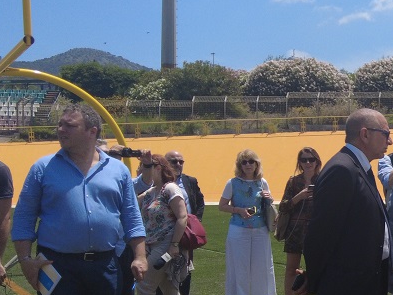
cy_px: 156
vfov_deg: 24.0
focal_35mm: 61
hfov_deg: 26.7
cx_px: 511
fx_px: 693
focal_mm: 4.4
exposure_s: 1/1600
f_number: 1.8
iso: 100
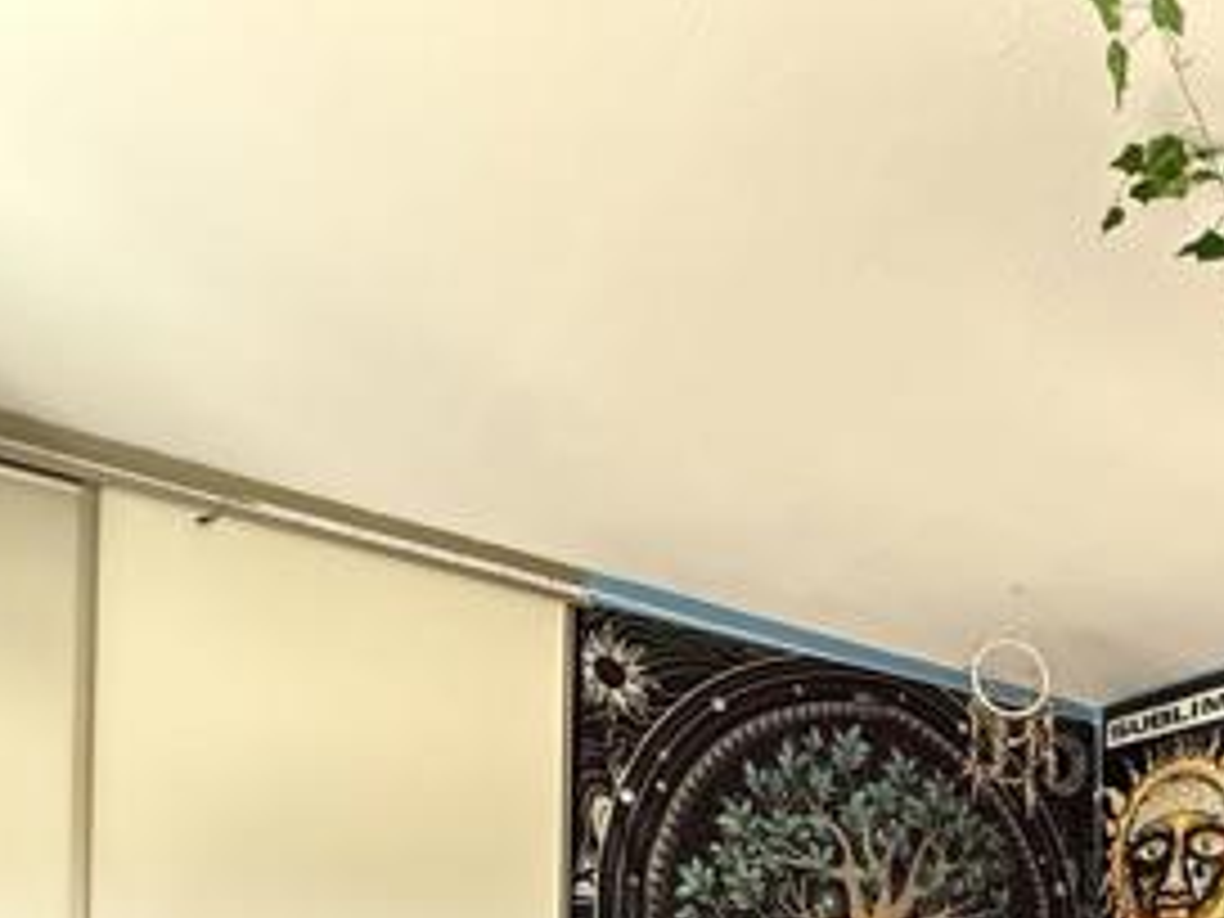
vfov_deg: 35.7
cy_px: 1044
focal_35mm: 33
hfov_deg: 49.2
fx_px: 1167
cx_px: 1107
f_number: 2.2
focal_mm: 2.22
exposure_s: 1/60
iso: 1250
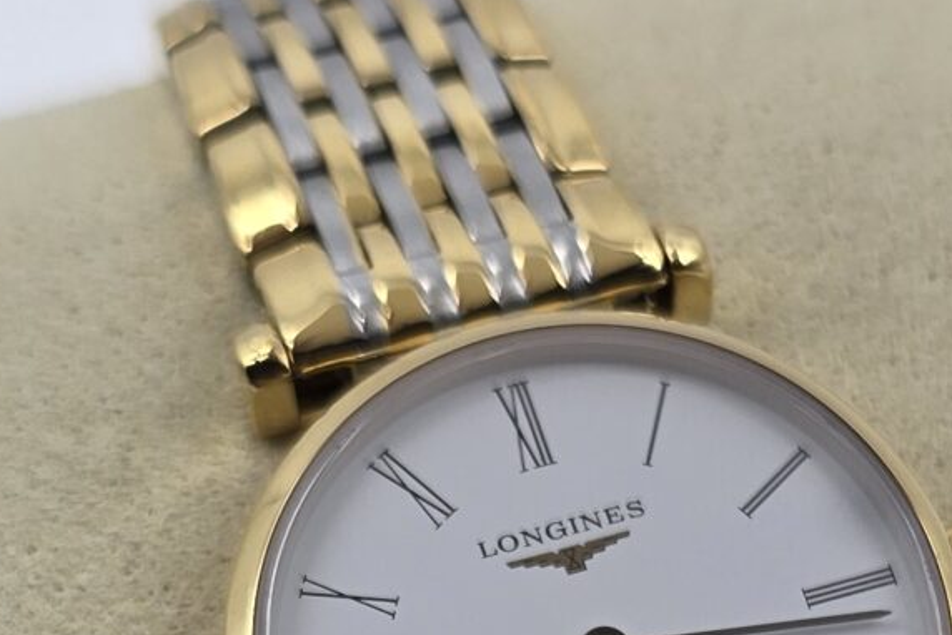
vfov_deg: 12.2
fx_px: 2831
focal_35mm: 107
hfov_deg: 19.0
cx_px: 641
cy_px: 944
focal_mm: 6.3
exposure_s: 1/180
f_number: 1.7
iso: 25
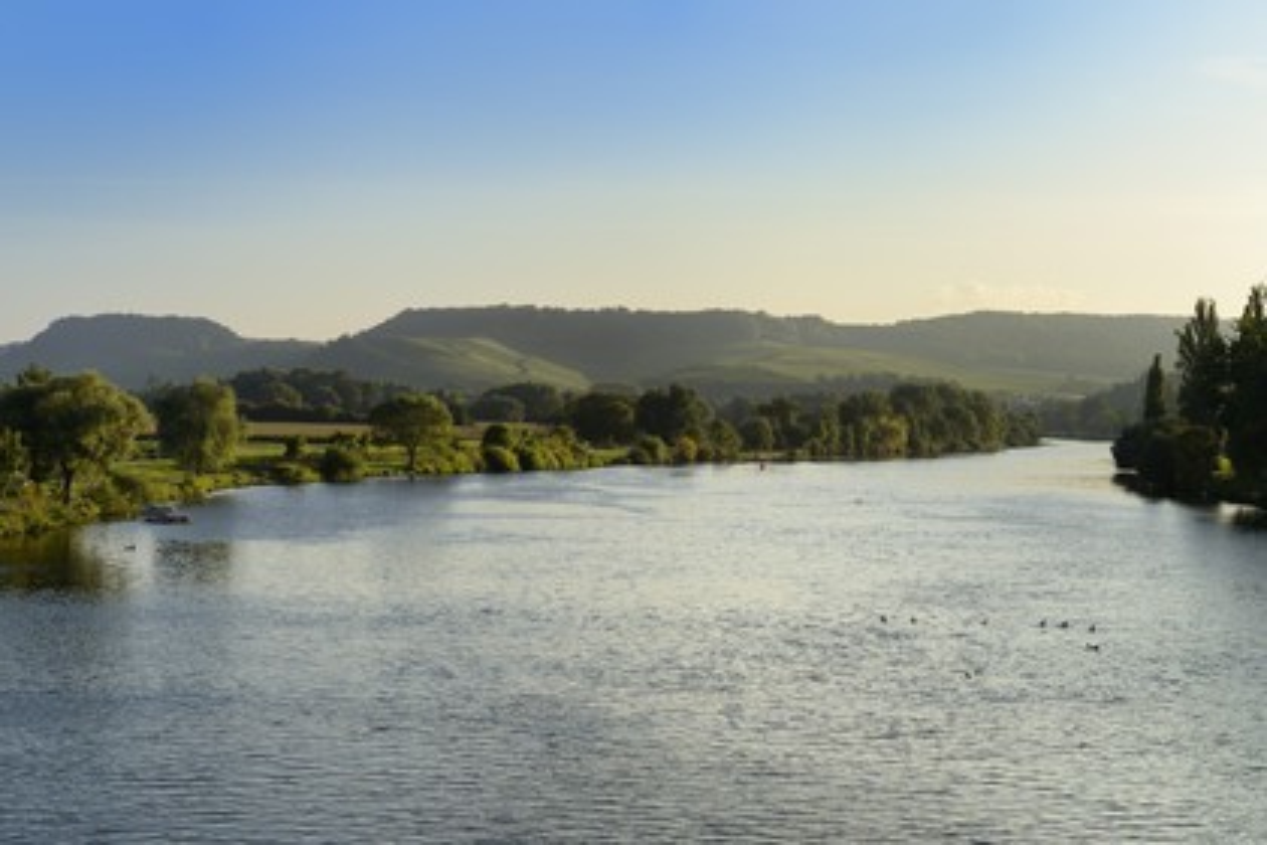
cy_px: 422
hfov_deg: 28.8
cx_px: 634
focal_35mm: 70
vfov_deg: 19.5
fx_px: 2463
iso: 200
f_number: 14
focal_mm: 70
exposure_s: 1/200
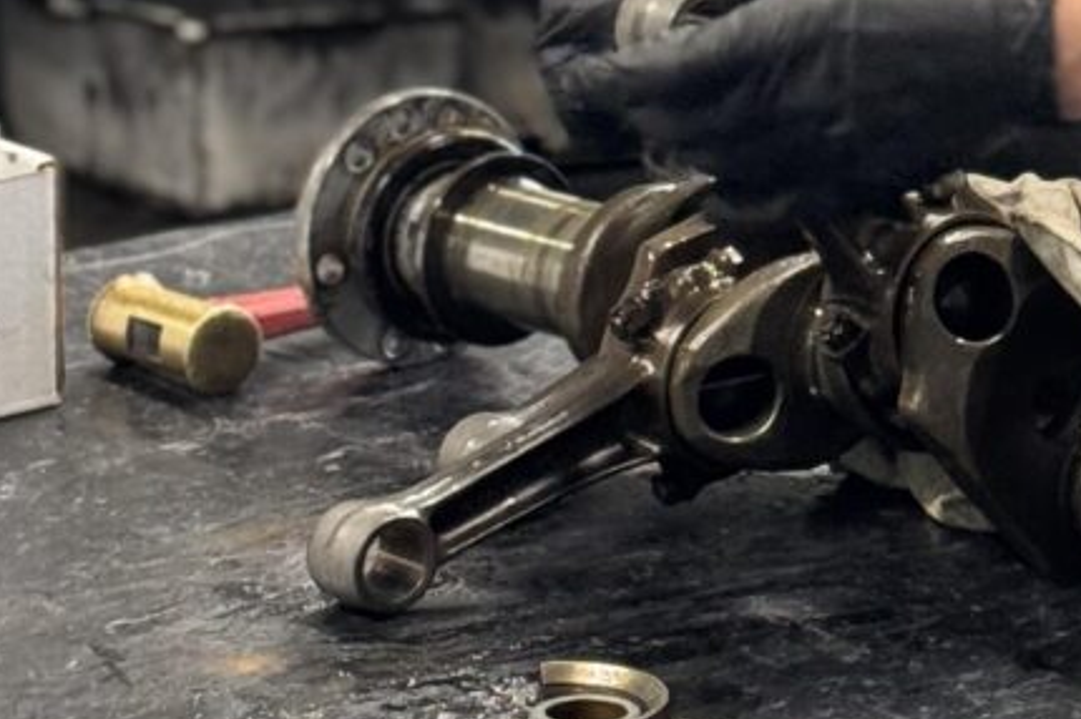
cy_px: -209
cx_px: 950
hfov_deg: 17.0
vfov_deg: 11.2
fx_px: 3570
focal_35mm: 119
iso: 200
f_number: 1.78
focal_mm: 6.76
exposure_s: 1/60
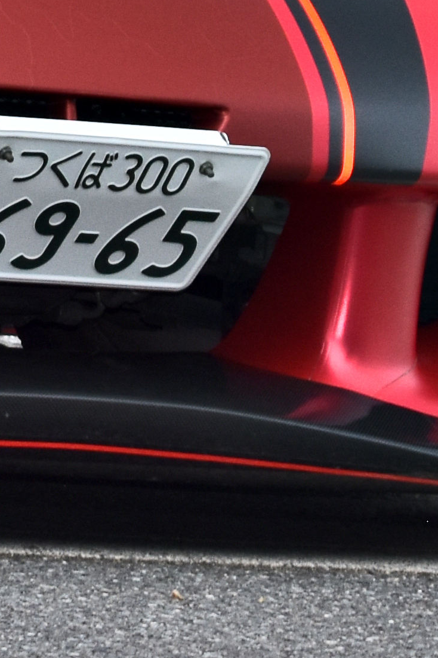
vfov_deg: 4.5
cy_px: -516
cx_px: -844
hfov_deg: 3.0
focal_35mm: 450
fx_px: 8207
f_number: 6.3
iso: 320
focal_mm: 55
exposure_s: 1/100
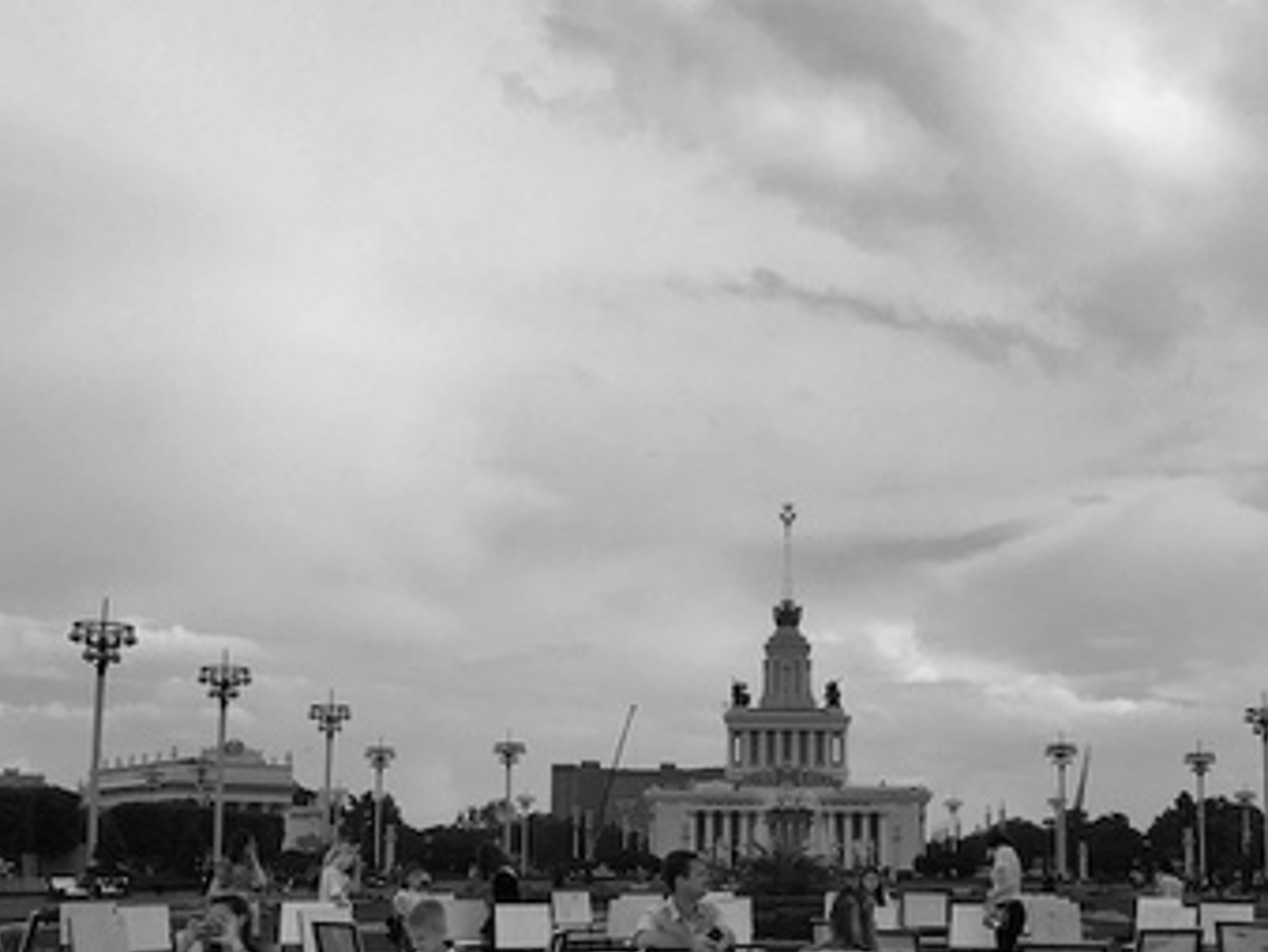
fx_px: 1760
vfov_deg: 30.0
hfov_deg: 39.5
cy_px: 675
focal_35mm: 48
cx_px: 762
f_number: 2.2
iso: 25
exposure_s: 1/2198
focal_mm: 4.15
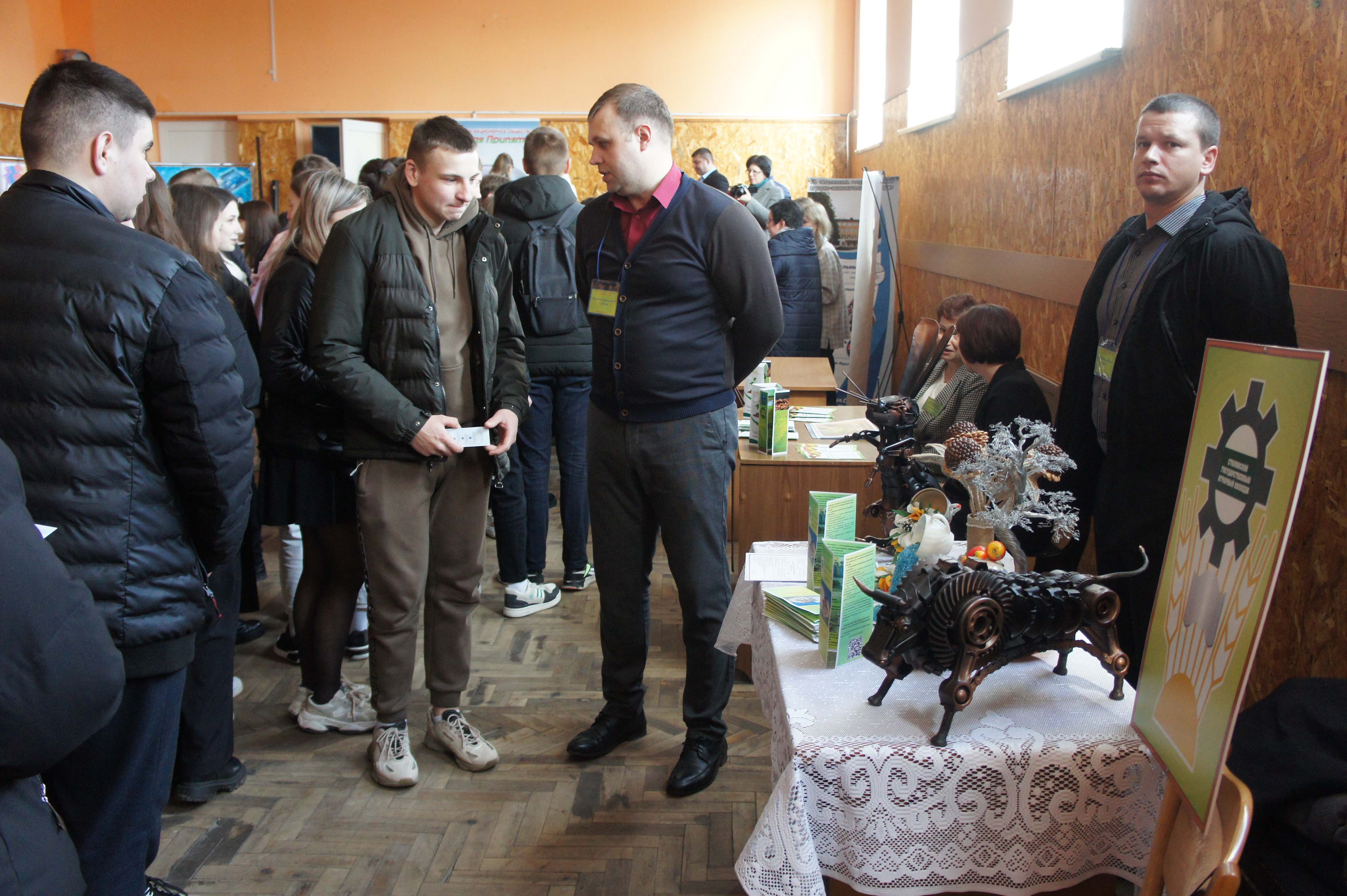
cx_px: 674
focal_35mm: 32
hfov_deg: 59.5
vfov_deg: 41.7
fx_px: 1178
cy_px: 448
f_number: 4
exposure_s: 1/160
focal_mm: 21
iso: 1600
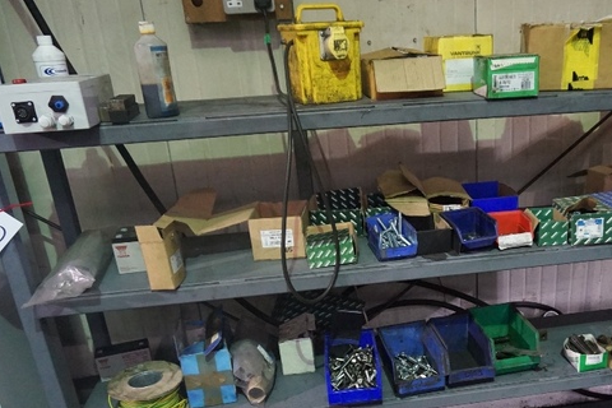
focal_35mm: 36
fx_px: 612
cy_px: 298
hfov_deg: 51.9
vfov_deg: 36.1
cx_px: 417
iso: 3200
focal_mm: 16
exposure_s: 1/80
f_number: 3.5
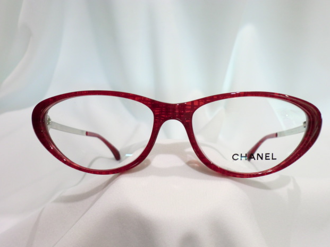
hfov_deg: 55.4
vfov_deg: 42.9
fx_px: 314
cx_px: 170
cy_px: 127
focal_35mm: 33
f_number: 3.5
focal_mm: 5.8
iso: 125
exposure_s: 1/60
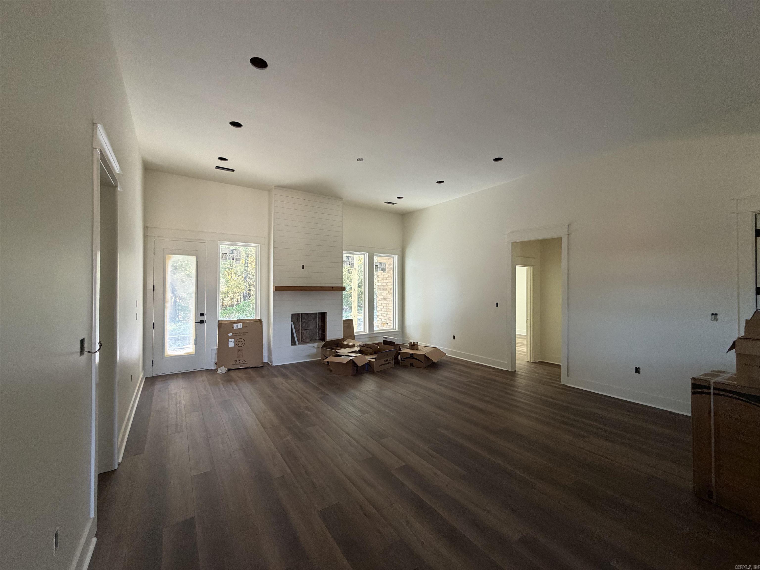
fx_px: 307
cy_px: 285
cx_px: 380
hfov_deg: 102.1
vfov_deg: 85.7
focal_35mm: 14
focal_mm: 2.22
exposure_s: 1/60
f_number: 2.2
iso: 320
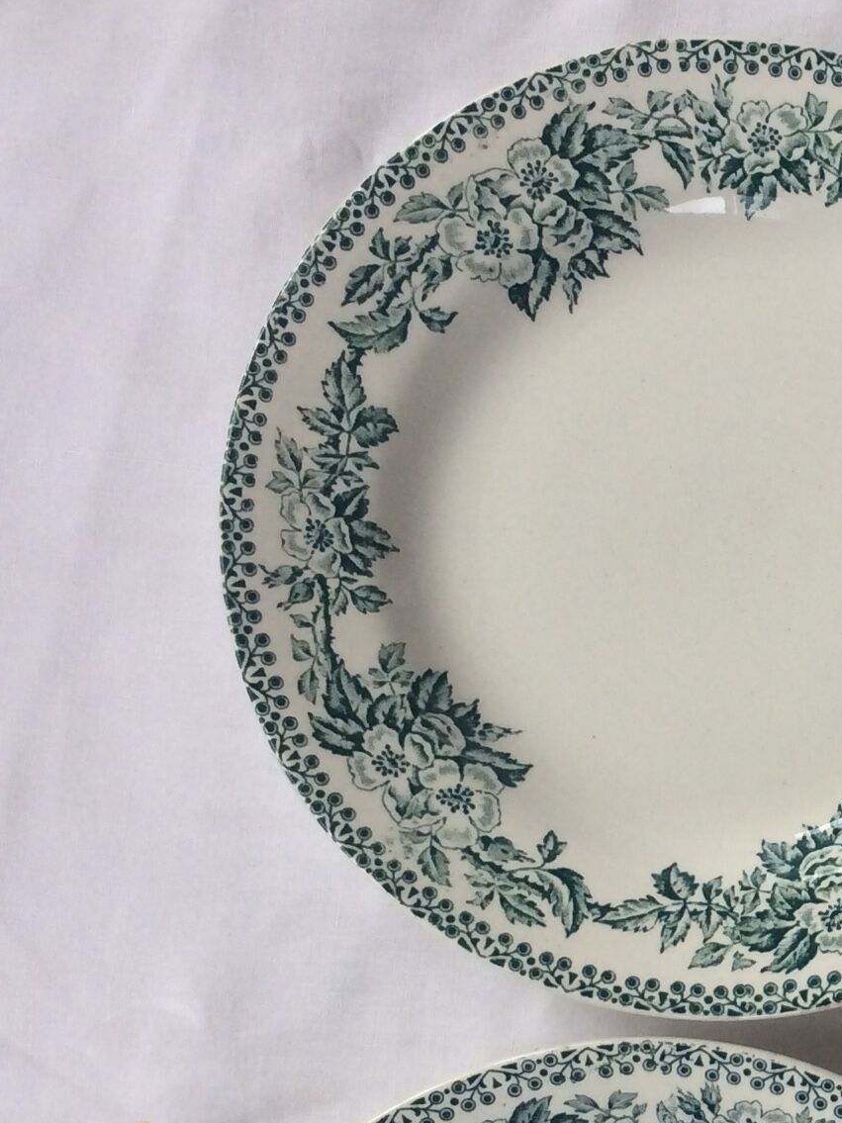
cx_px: 1100
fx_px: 2368
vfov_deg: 26.4
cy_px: 805
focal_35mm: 73
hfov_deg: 18.7
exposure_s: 1/217
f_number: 2.4
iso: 32
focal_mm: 3.3
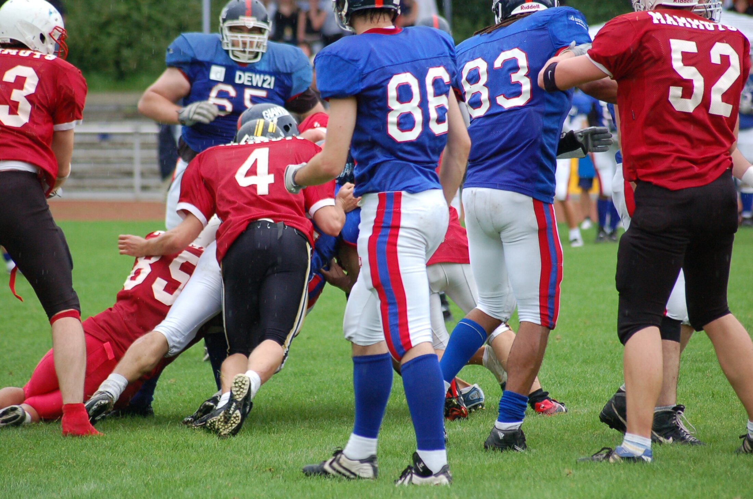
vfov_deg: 4.7
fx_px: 6107
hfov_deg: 7.1
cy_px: 250
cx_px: 376
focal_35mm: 292
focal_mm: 195
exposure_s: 1/400
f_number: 5
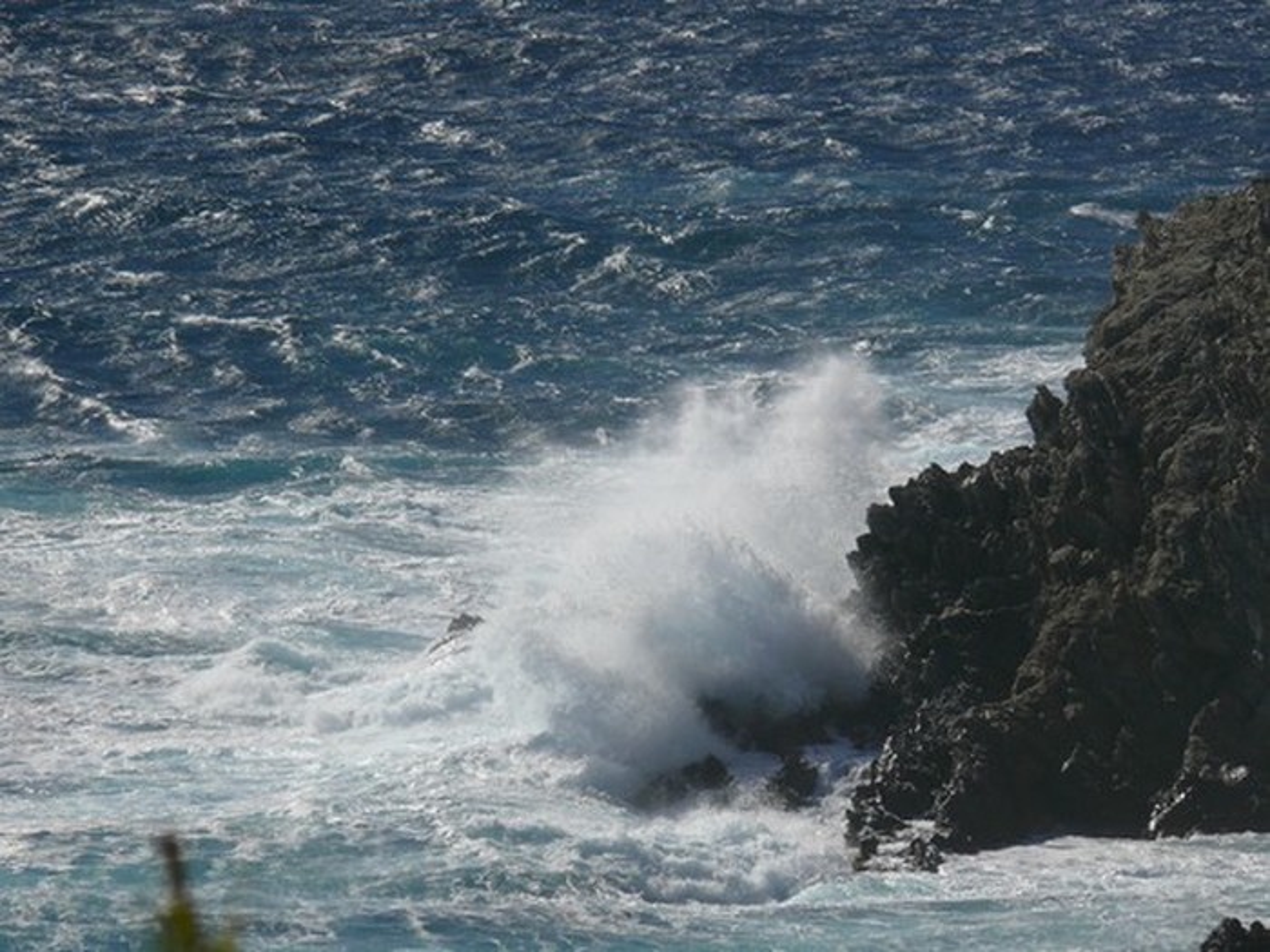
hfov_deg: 4.2
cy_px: 476
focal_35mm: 469
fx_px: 17207
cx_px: 635
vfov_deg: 3.2
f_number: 8
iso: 100
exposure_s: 1/800
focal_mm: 88.8
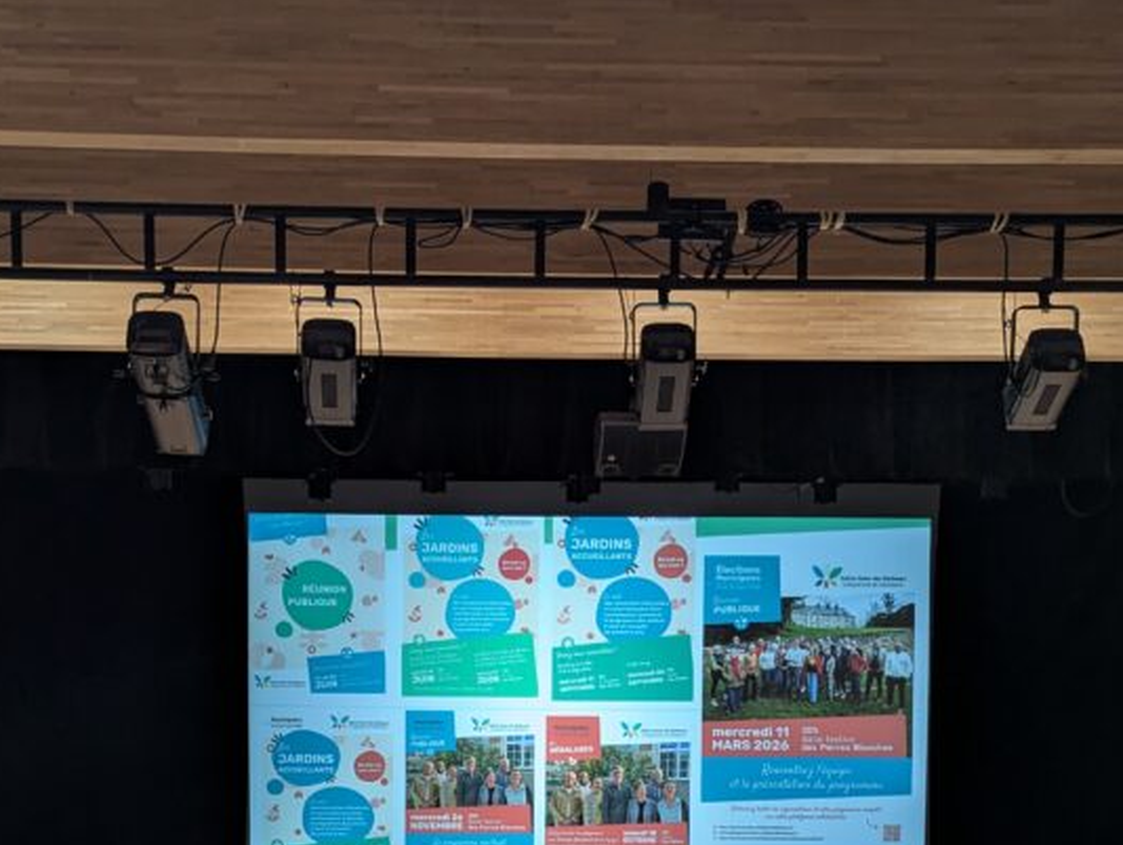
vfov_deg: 30.2
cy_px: 760
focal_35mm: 46
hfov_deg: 41.2
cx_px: 524
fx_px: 1494
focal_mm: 6.81
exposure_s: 1/50
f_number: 1.85
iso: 595
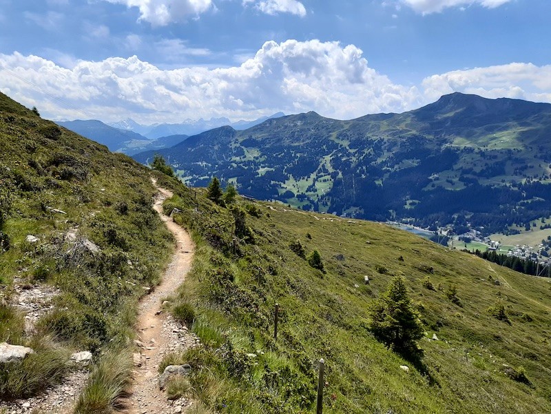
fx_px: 414
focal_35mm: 26
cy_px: 207
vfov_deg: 53.1
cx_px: 276
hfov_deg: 67.3
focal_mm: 3.92
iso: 40
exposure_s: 1/2232
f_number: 1.7
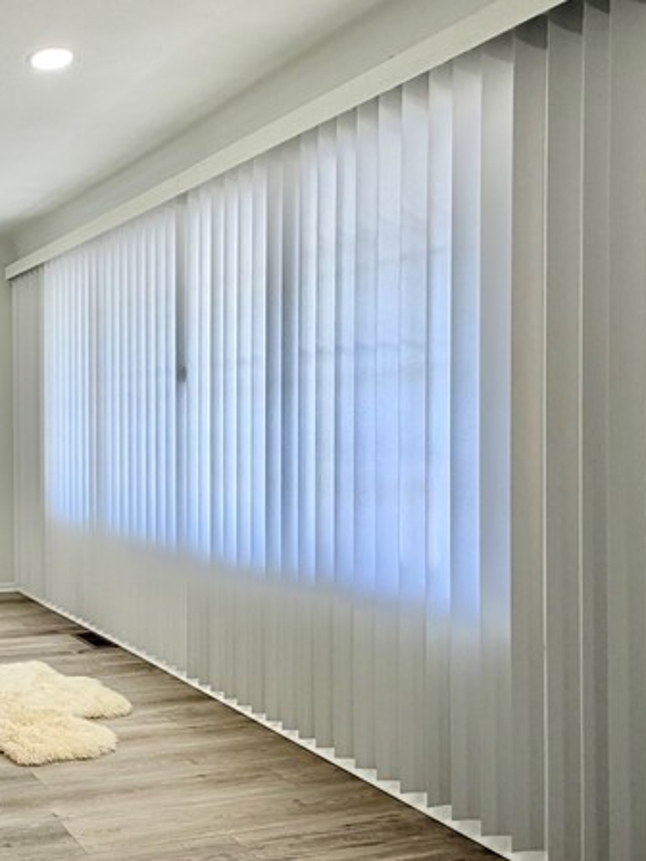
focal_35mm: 32
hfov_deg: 36.0
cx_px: -100
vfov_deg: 56.8
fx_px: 796
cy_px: 429
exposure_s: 1/120
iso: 50
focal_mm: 2.22
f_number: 2.2
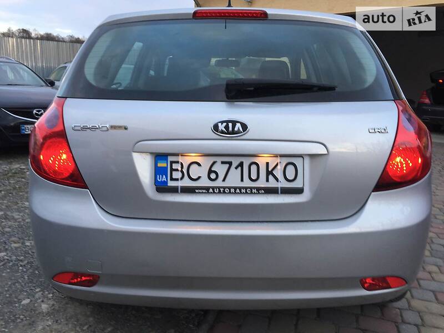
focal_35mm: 29
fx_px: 372
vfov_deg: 48.2
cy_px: 166
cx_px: 222
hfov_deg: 61.7
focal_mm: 4.2
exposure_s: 1/50
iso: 32
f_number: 2.2
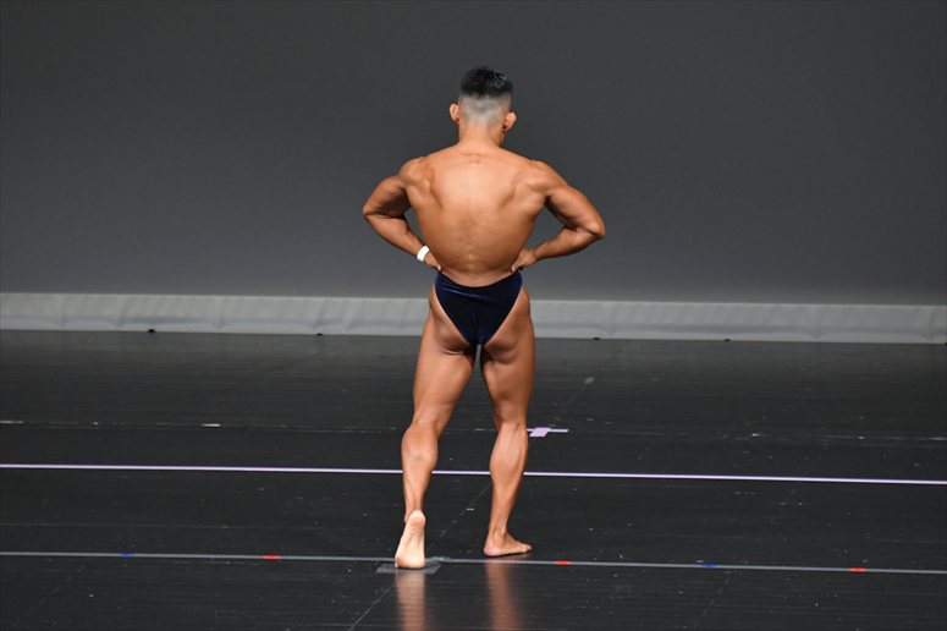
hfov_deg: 5.5
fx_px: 9860
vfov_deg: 3.7
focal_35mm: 375
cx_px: 474
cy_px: 316
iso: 4000
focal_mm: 250
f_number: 5.6
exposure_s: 1/400
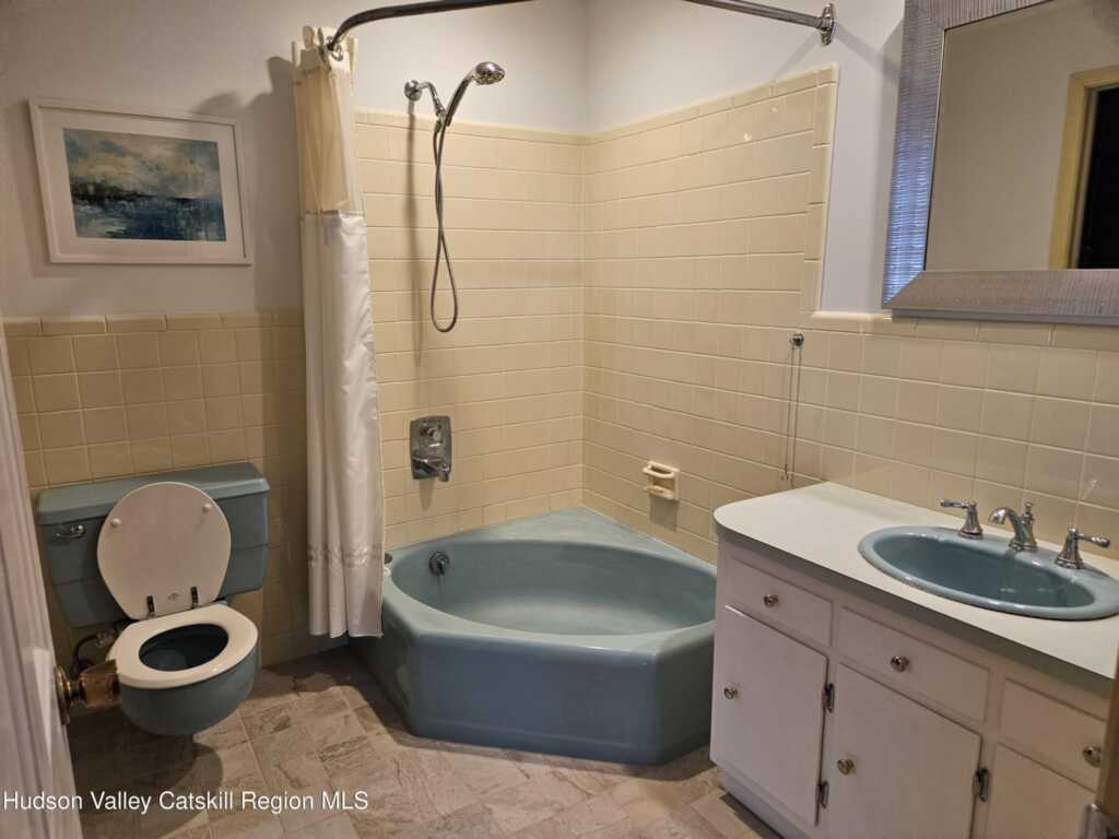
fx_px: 744
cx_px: 560
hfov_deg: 73.9
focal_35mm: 23
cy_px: 420
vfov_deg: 58.9
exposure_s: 1/120
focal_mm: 5.4
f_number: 1.8
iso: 250
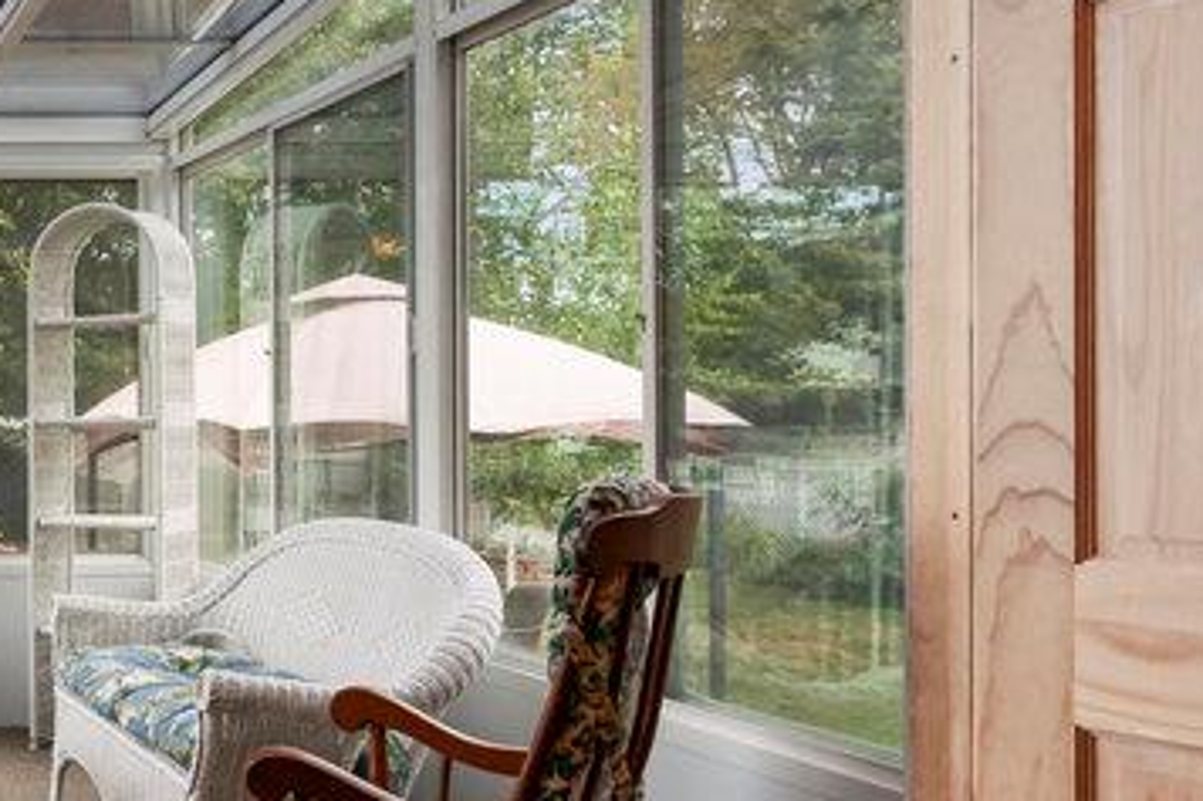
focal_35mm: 45
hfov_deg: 34.1
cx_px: -277
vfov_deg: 29.8
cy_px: 414
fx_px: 1503
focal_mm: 16
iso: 320
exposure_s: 1/80
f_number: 7.1
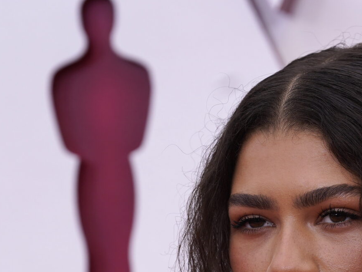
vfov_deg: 3.1
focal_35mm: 483
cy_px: 351
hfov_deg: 4.1
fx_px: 5053
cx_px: 254
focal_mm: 171
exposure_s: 1/1000
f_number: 4.5
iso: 200
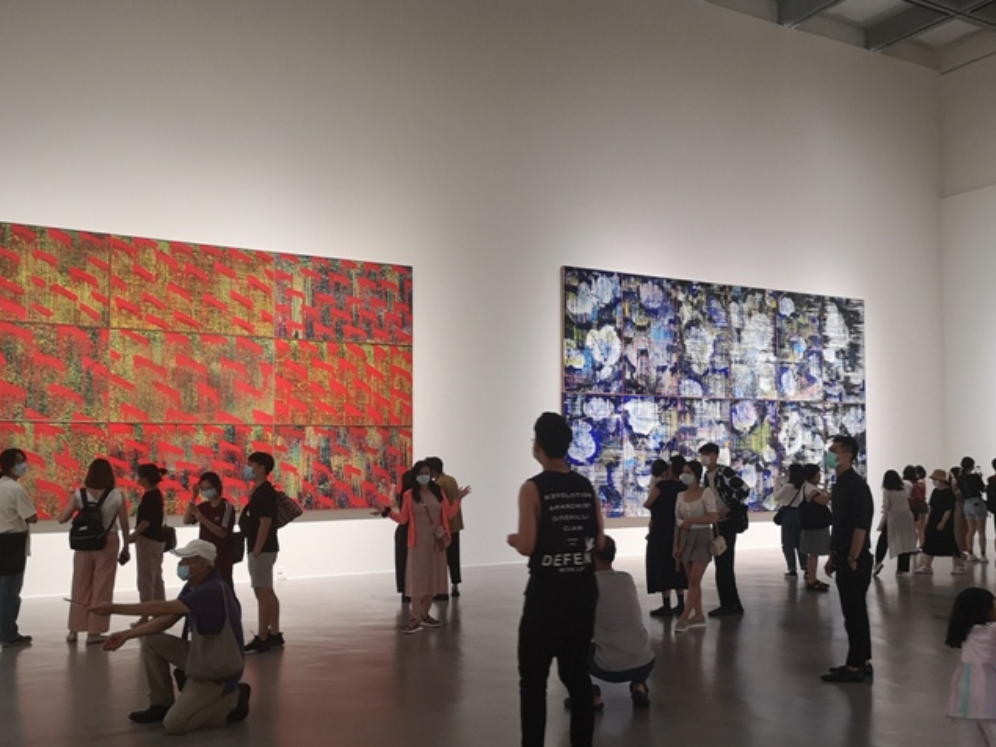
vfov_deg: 41.7
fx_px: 978
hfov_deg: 54.0
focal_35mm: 34
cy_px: 417
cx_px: 518
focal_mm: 3.95
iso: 320
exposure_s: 1/33.3
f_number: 1.8
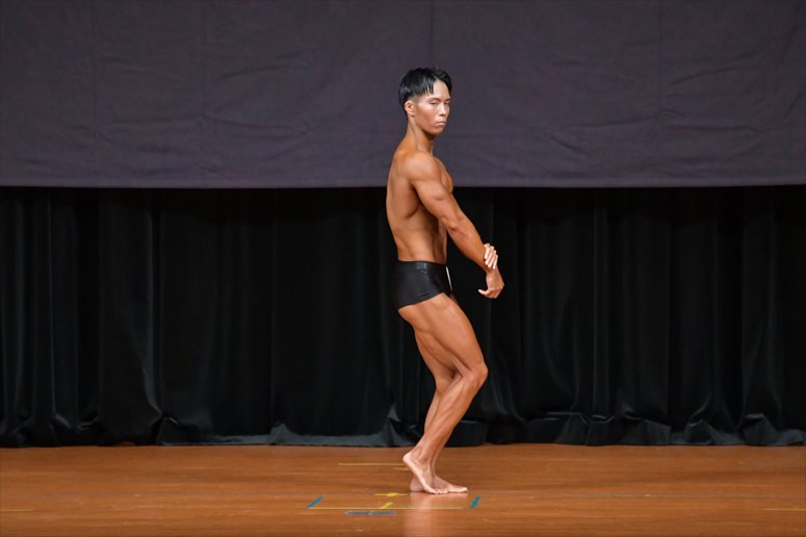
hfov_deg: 7.6
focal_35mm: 270
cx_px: 403
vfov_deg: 5.1
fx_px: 6042
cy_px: 268
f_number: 5.6
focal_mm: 180
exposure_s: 1/400
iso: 5000
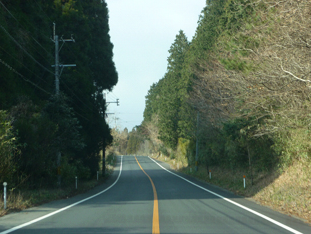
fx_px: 755
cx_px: 156
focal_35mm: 84
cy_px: 117
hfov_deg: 23.3
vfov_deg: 17.6
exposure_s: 1/160
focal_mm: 14.2
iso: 100
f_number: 4.7
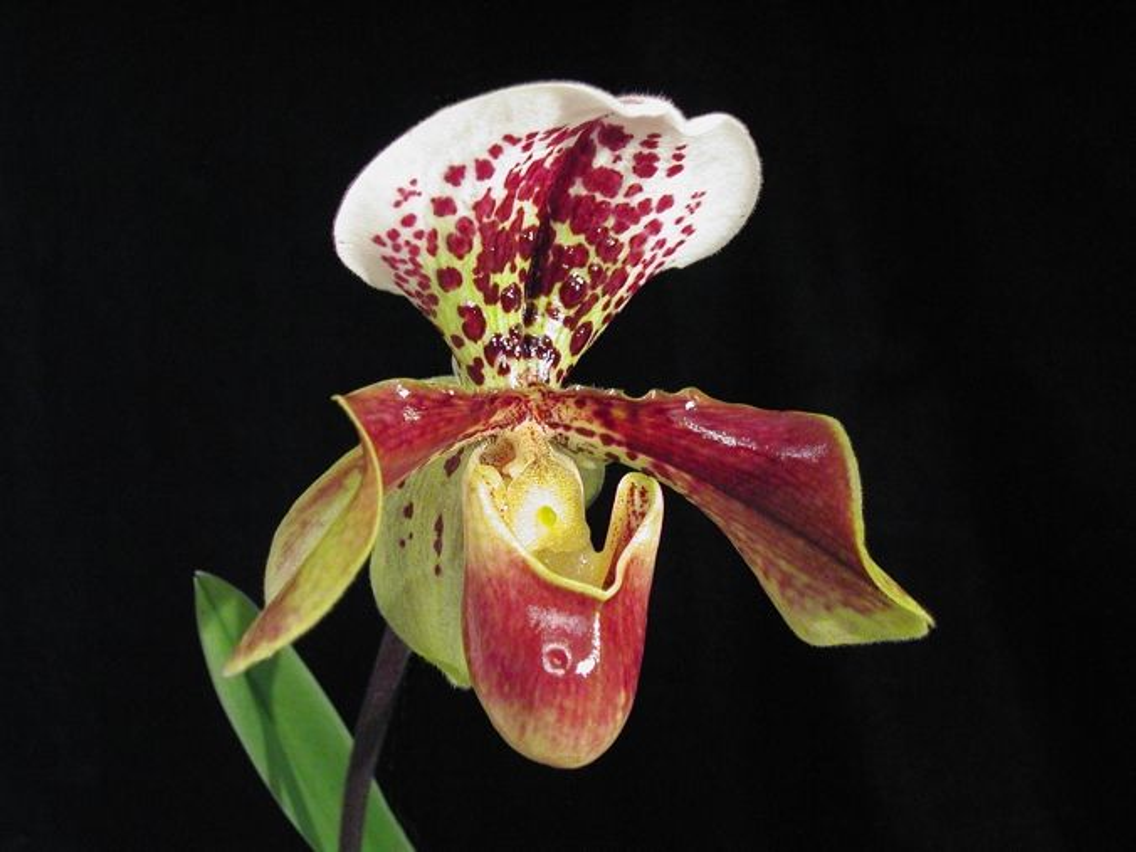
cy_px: 426
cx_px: 568
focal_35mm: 47
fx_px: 1542
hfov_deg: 40.4
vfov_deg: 30.9
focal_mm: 10.1
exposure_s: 1/2.7
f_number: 3.1
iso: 400
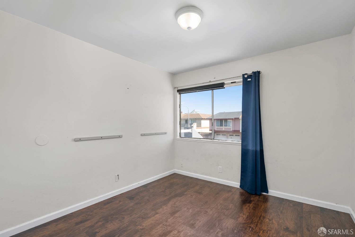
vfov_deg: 73.8
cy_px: 118
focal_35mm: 16
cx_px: 178
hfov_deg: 96.7
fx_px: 158
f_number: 9
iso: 400
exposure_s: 1/200
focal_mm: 16
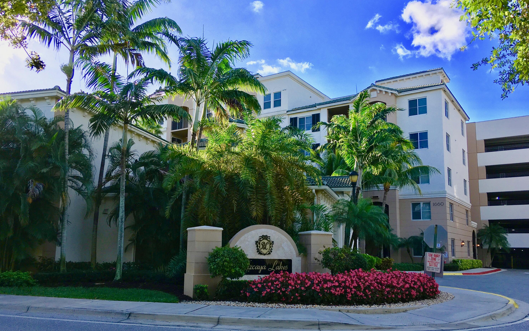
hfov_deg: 61.2
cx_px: 262
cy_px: 181
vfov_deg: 40.6
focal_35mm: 31
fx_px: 447
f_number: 2.2
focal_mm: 4.15
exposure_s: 1/739
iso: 25
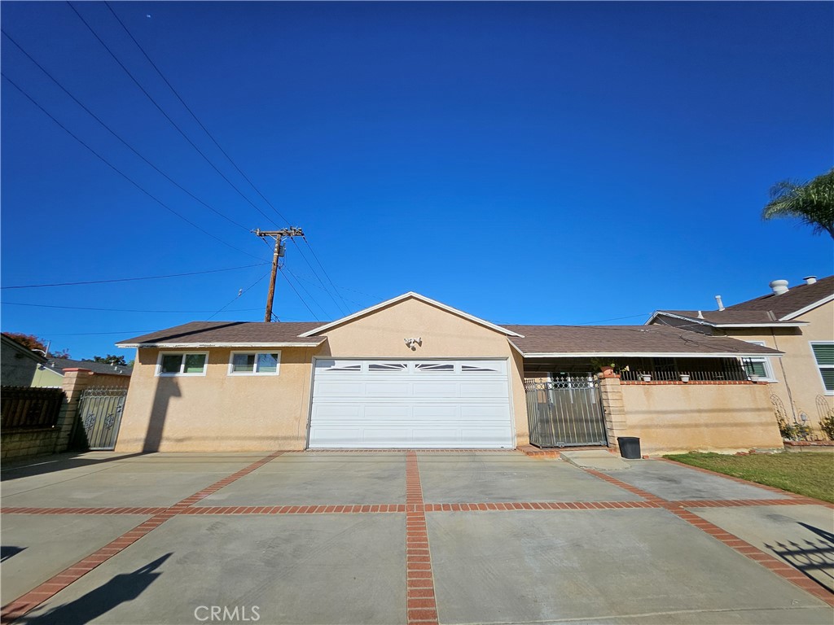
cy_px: 312
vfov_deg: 89.9
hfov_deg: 106.2
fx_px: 313
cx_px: 417
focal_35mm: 13
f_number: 2.2
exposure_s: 1/2758
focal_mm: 1.74
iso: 32
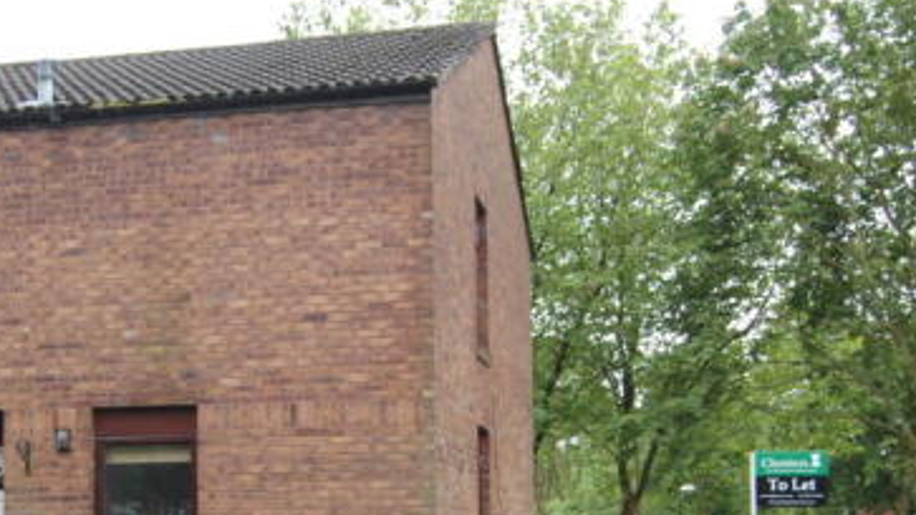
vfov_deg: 17.5
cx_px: 227
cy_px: 434
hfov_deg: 30.5
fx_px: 1651
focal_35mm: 68
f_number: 4
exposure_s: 1/125
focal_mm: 24
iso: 400
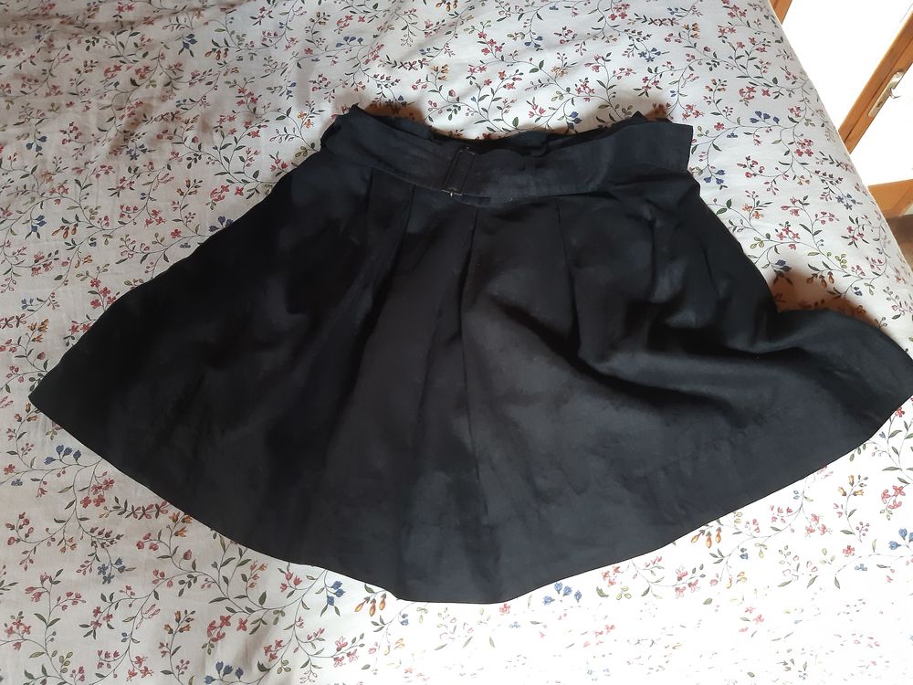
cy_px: 342
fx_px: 686
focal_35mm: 26
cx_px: 456
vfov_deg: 53.1
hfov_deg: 67.3
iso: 400
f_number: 1.7
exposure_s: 1/25
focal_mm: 3.92
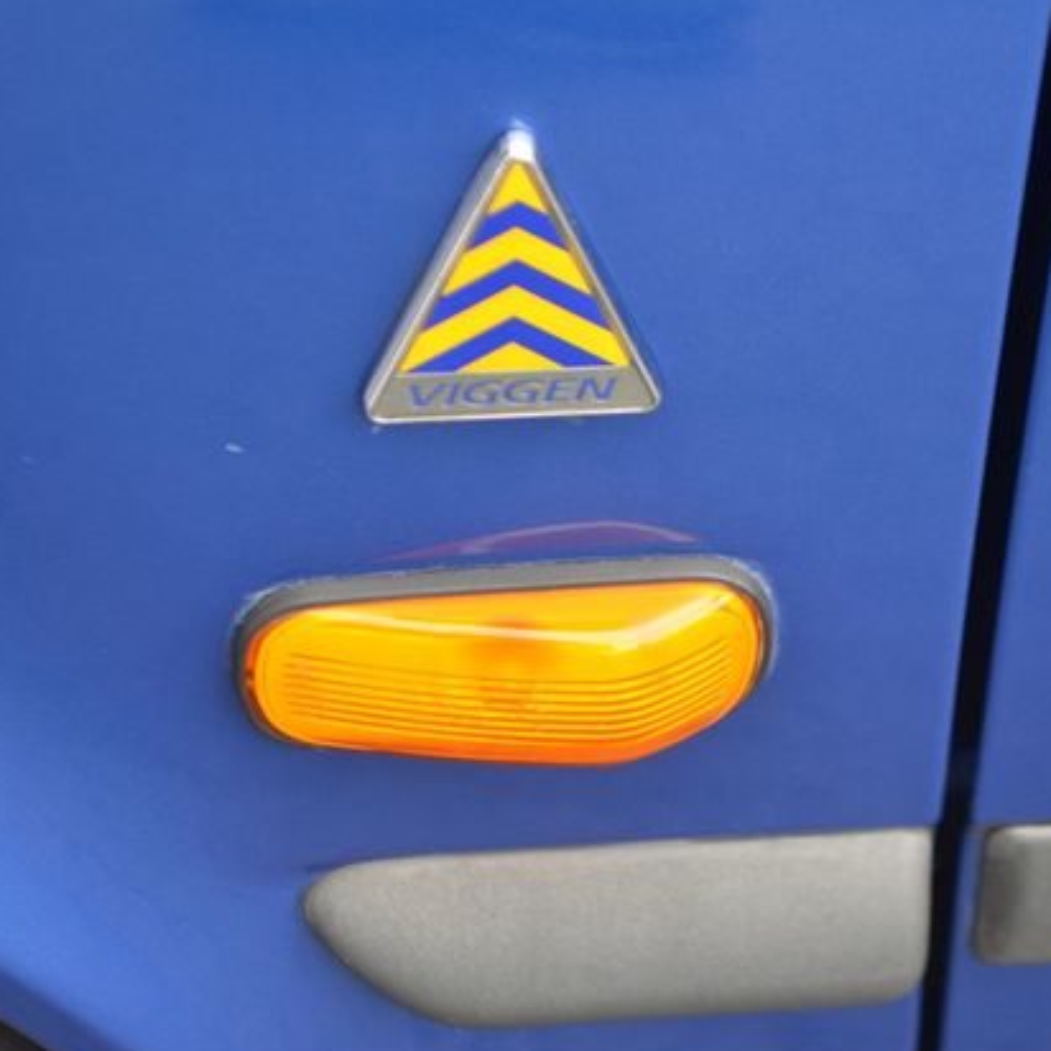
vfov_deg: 16.0
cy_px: 528
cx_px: 556
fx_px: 3732
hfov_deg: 16.0
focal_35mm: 109
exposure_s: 1/100
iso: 400
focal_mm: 55
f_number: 5.6
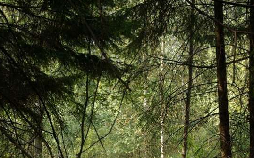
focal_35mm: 136
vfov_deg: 9.5
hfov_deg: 15.4
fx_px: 941
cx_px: 111
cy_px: 175
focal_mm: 40
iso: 400
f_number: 9.5
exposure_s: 1/45
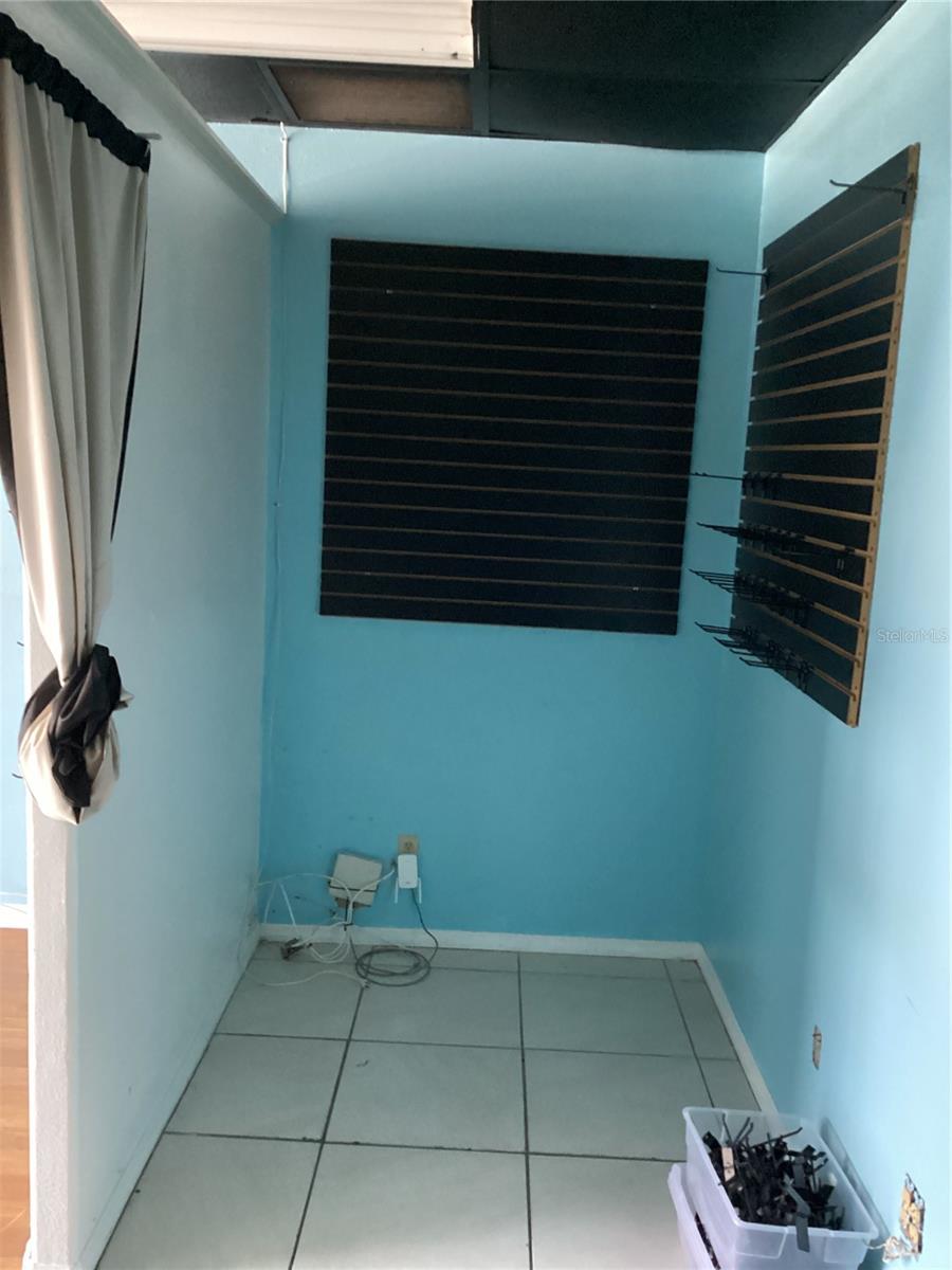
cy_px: 635
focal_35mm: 31
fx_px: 1137
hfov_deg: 45.4
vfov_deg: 58.4
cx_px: 476
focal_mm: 3.3
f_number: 2.4
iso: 640
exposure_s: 1/30
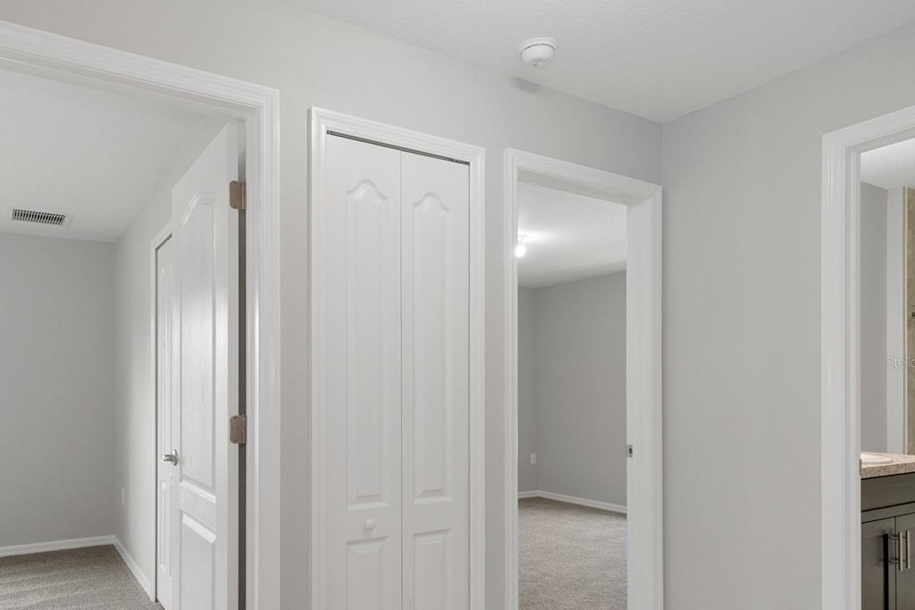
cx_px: 367
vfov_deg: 54.7
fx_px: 584
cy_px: 362
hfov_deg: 75.3
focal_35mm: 23
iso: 640
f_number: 8
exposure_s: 1/5
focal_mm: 12
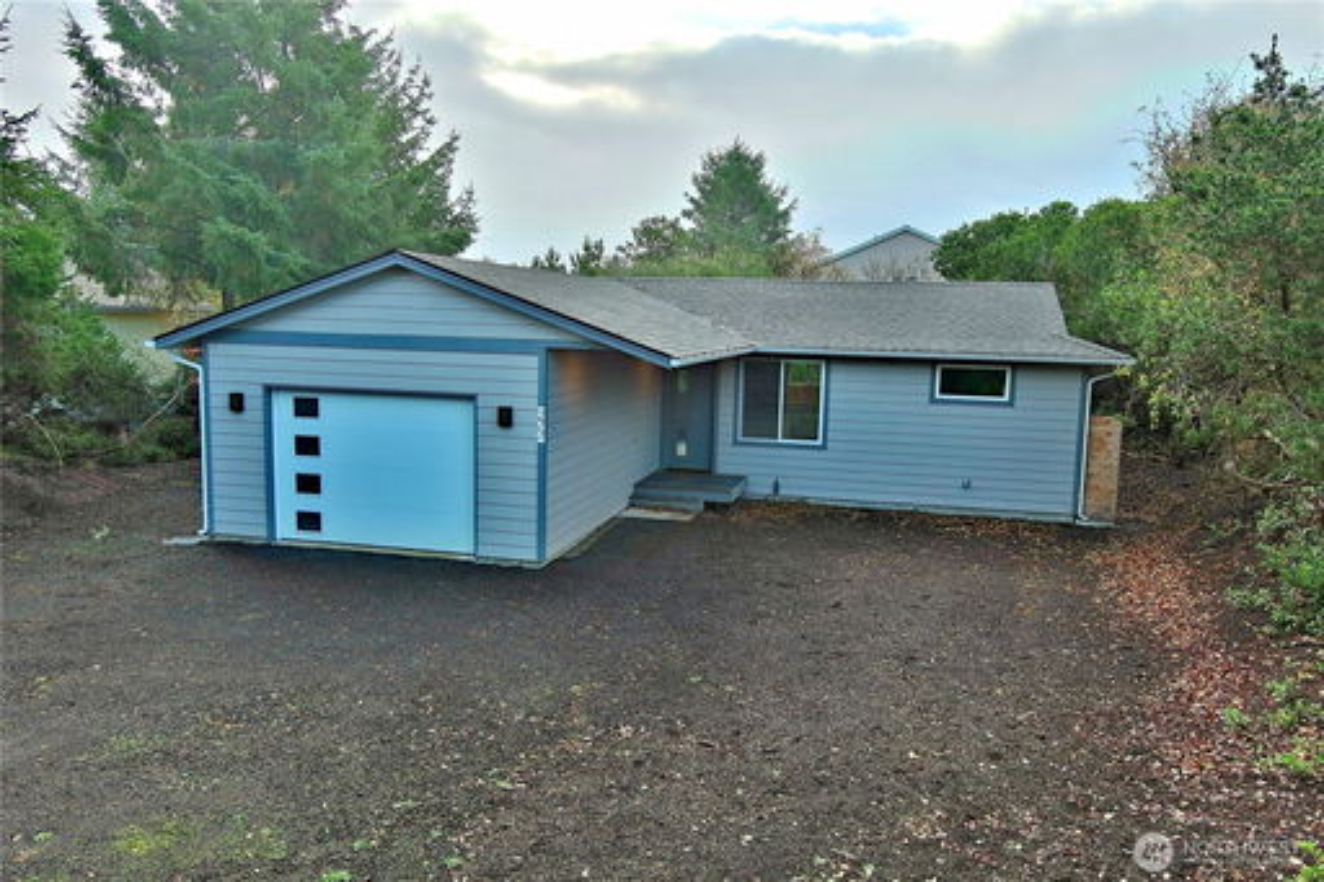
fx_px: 1066
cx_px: 662
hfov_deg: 63.7
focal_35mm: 29
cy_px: 441
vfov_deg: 44.9
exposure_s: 1/235
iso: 100
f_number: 2.8
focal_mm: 10.57
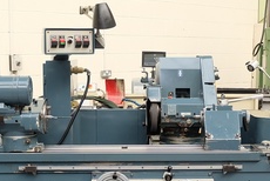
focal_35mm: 75
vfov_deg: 18.1
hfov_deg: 26.9
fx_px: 563
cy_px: 141
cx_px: 149
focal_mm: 16
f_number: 3.5
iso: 400
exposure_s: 1/38
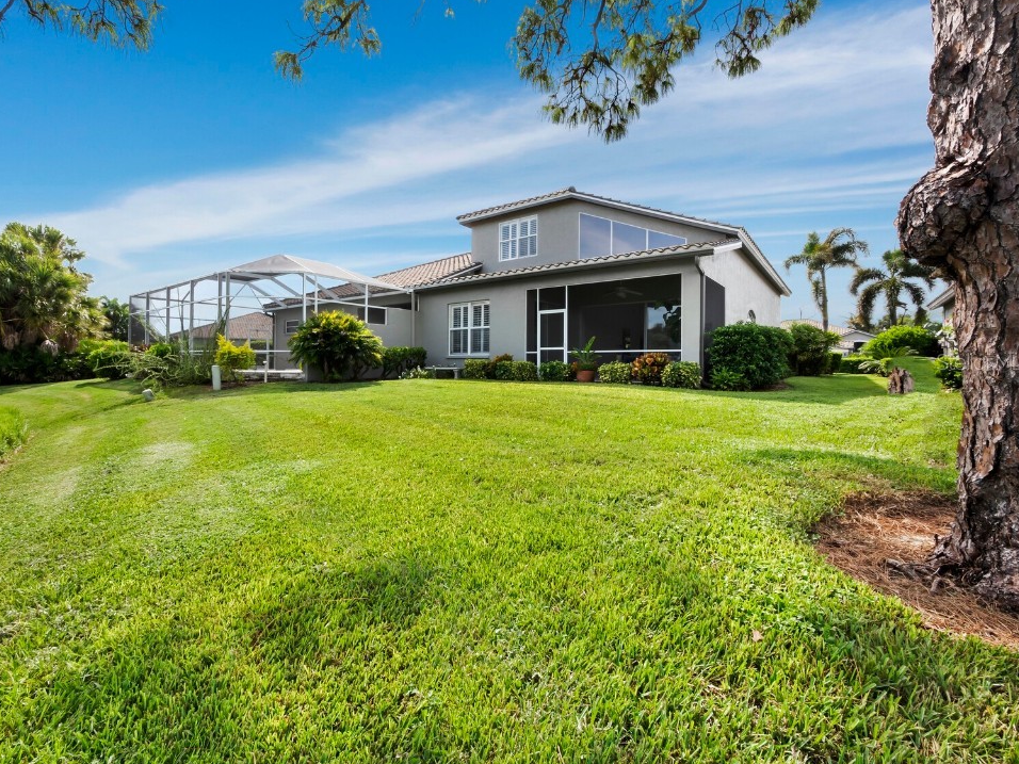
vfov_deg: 81.7
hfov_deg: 98.1
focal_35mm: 15
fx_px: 442
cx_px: 491
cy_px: 361
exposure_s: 1/100
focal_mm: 7
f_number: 11
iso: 400
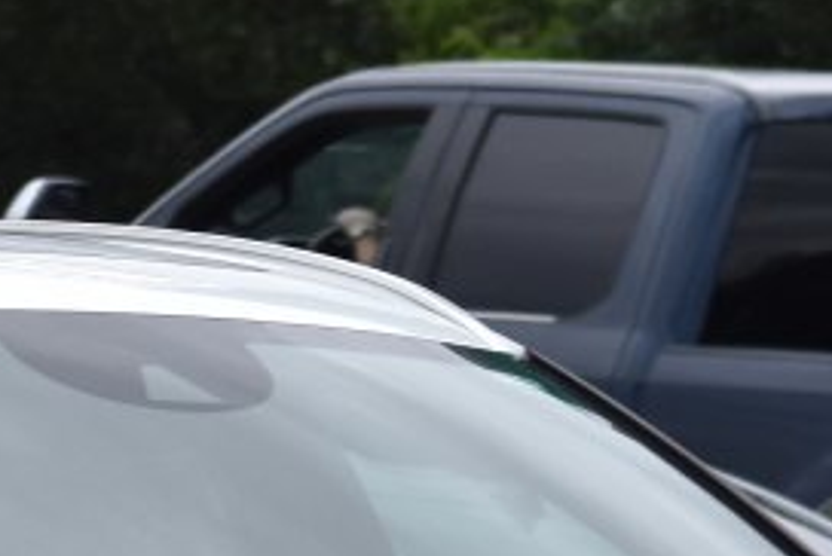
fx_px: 24871
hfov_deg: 1.9
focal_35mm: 1075
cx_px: 245
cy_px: 829
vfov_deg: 1.3
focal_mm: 122
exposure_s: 1/1600
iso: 400
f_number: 6.3
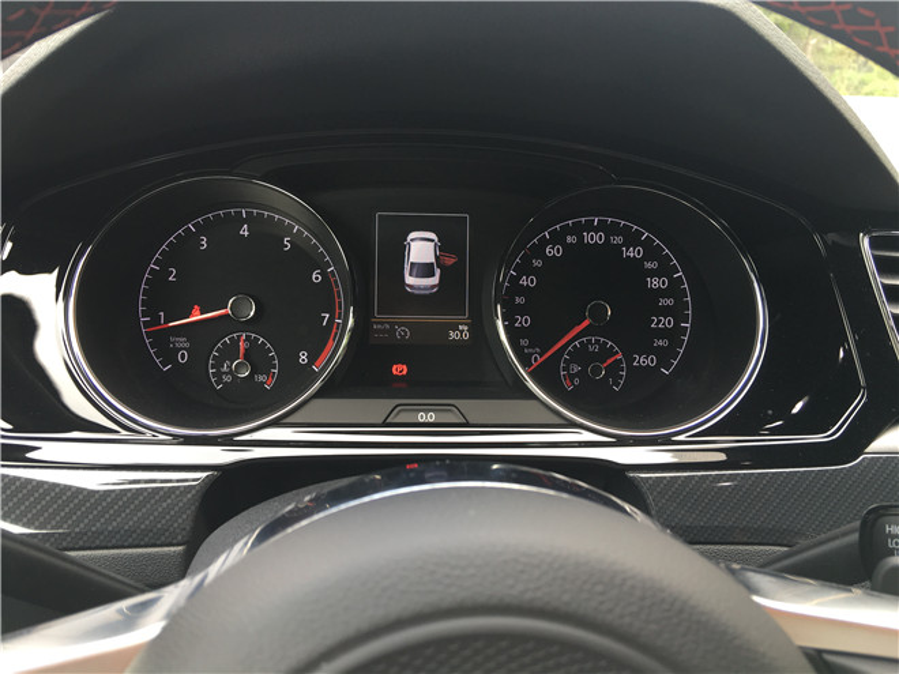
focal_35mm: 29
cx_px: 450
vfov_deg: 48.2
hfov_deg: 61.7
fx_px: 753
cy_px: 337
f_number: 2.2
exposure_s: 1/50
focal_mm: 4.15
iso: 32
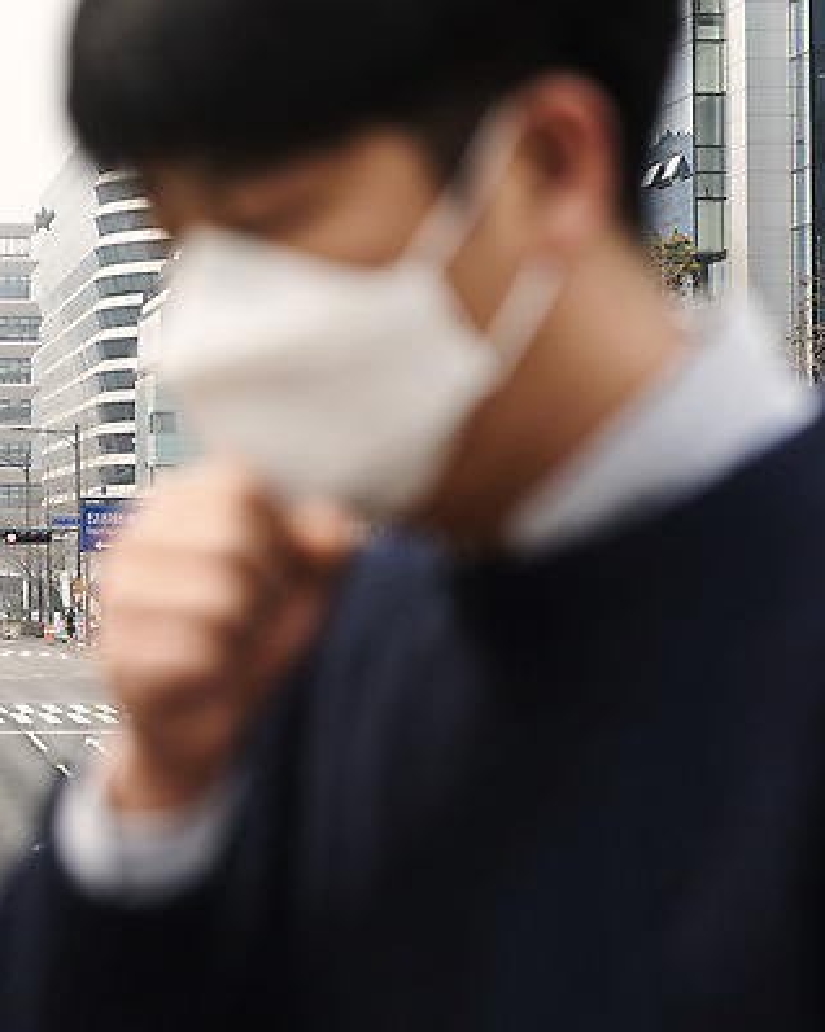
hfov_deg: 15.5
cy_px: 516
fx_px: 3024
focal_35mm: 99
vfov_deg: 19.4
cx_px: 193
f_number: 4
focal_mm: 70
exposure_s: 1/800
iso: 160
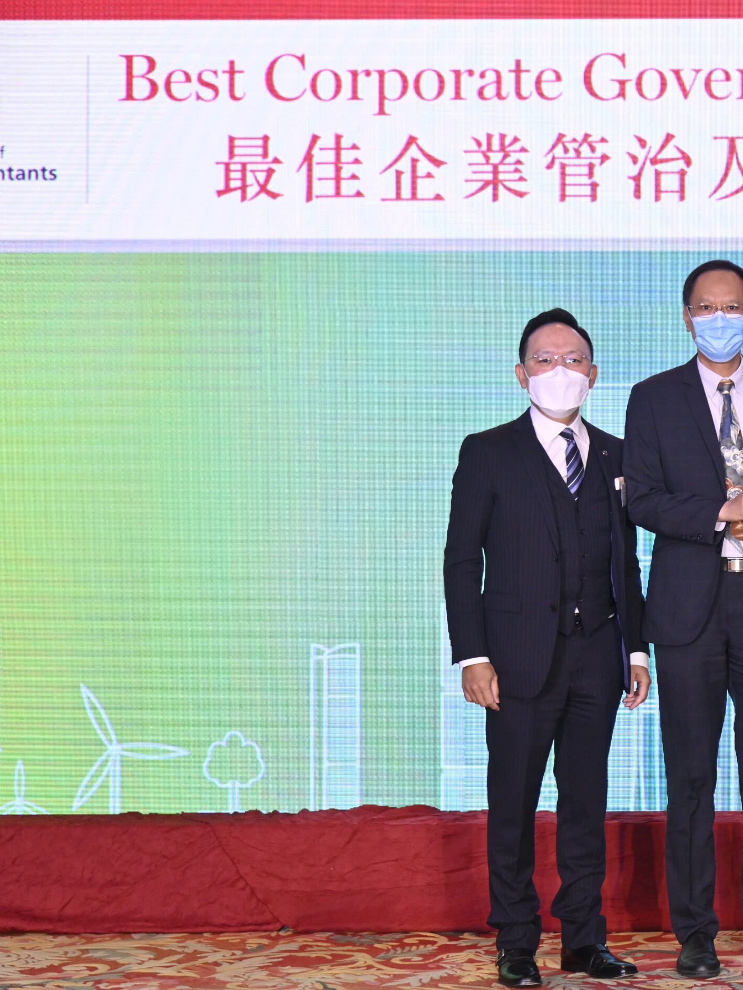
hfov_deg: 18.7
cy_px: 514
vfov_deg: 25.7
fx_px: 2175
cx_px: 789
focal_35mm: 76
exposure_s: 1/160
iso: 1600
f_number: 4
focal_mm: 48
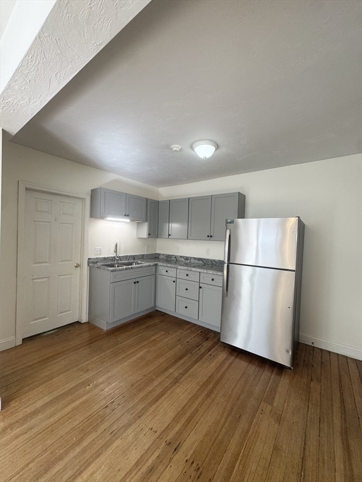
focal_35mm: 14
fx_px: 195
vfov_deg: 102.1
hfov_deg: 85.7
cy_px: 241
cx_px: 181
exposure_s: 1/124
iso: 125
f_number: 2.2
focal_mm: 2.22
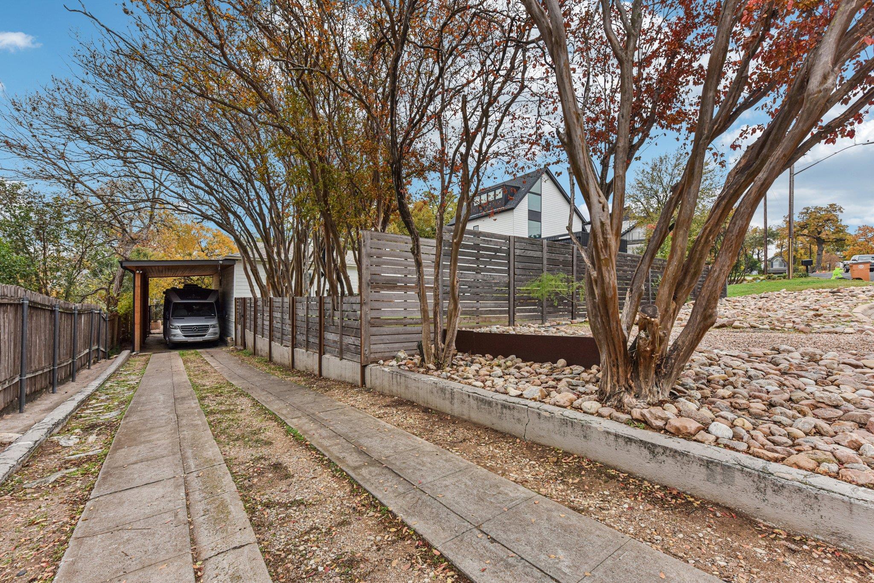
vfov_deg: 73.7
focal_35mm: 16
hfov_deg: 96.7
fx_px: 388
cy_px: 292
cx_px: 437
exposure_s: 1/250
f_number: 8
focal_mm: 16
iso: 400
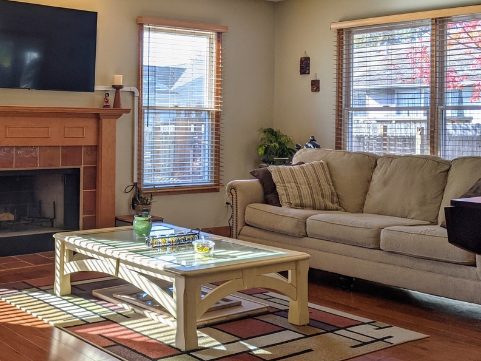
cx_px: 115
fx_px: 681
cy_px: 127
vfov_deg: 29.5
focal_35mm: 49
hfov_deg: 37.8
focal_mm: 4.44
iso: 48
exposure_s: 1/169
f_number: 1.8
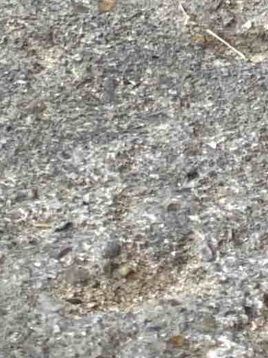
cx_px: 121
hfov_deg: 7.4
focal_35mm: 201
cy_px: -767
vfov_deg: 8.2
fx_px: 2077
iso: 40
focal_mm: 4.25
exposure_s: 1/121
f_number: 1.8
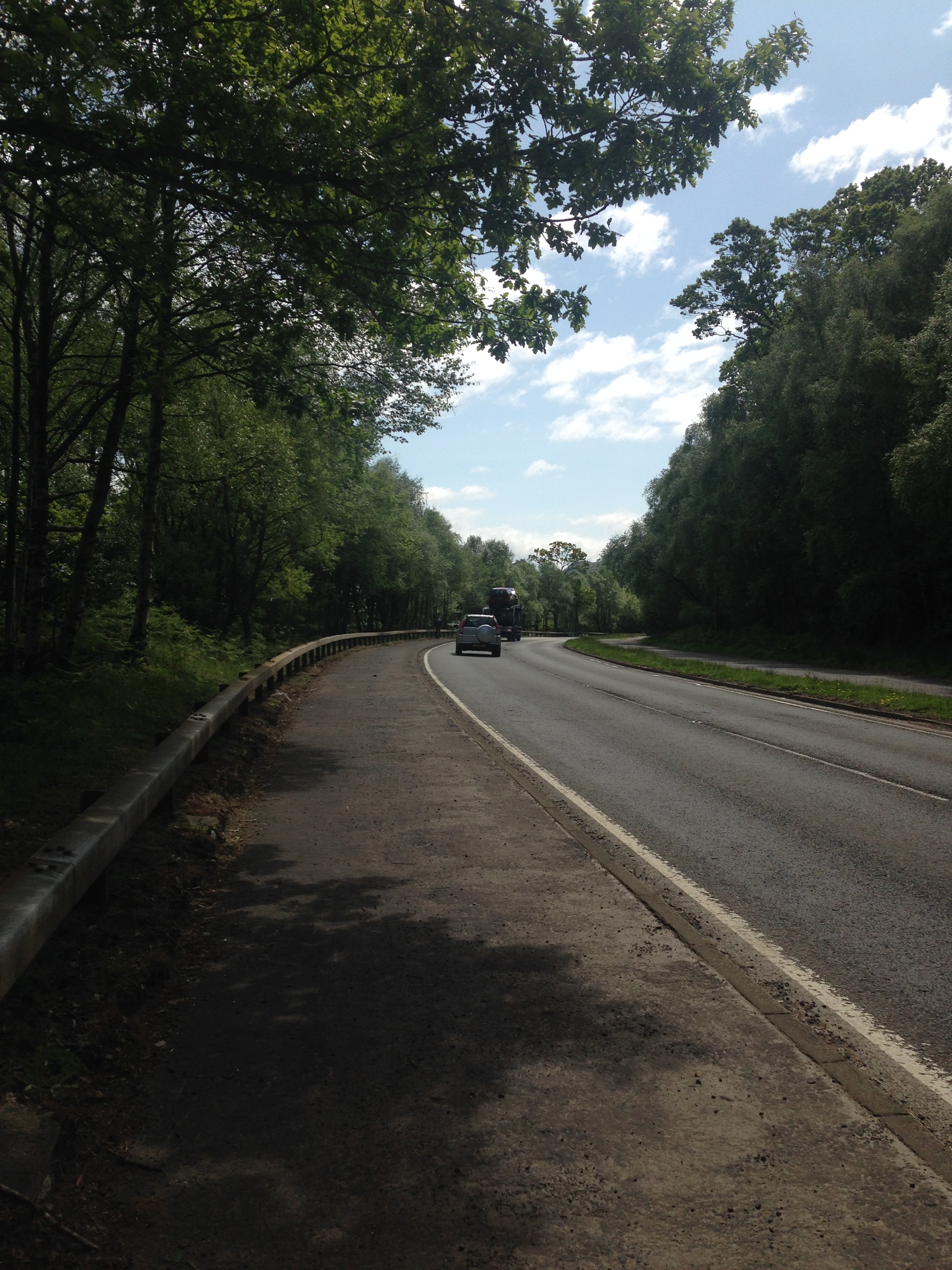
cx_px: 476
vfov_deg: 55.4
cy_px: 635
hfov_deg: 42.9
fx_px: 1210
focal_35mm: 33
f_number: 2.4
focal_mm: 4.12
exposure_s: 1/2262
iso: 50
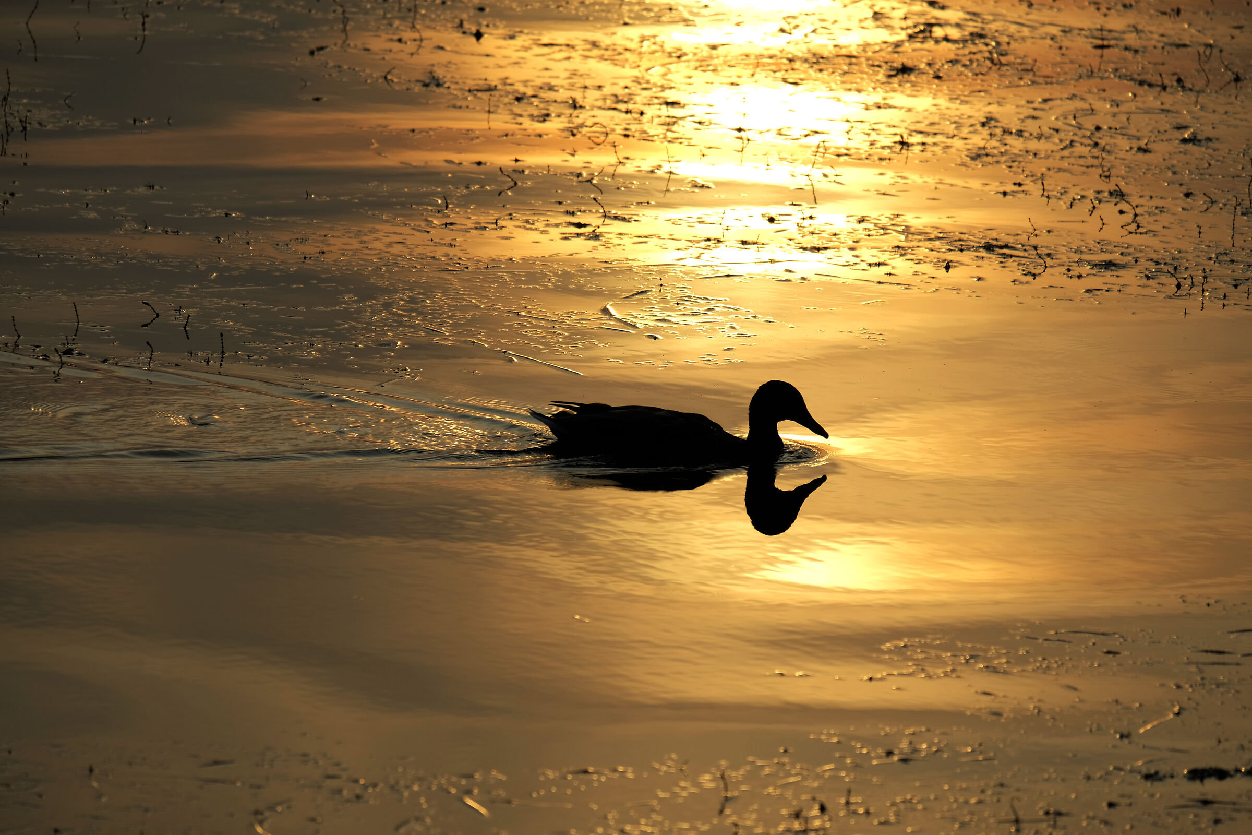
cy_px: 418
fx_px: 11997
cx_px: 626
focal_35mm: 345
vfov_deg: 4.0
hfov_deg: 6.0
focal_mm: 230
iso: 200
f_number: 6.7
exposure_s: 1/640
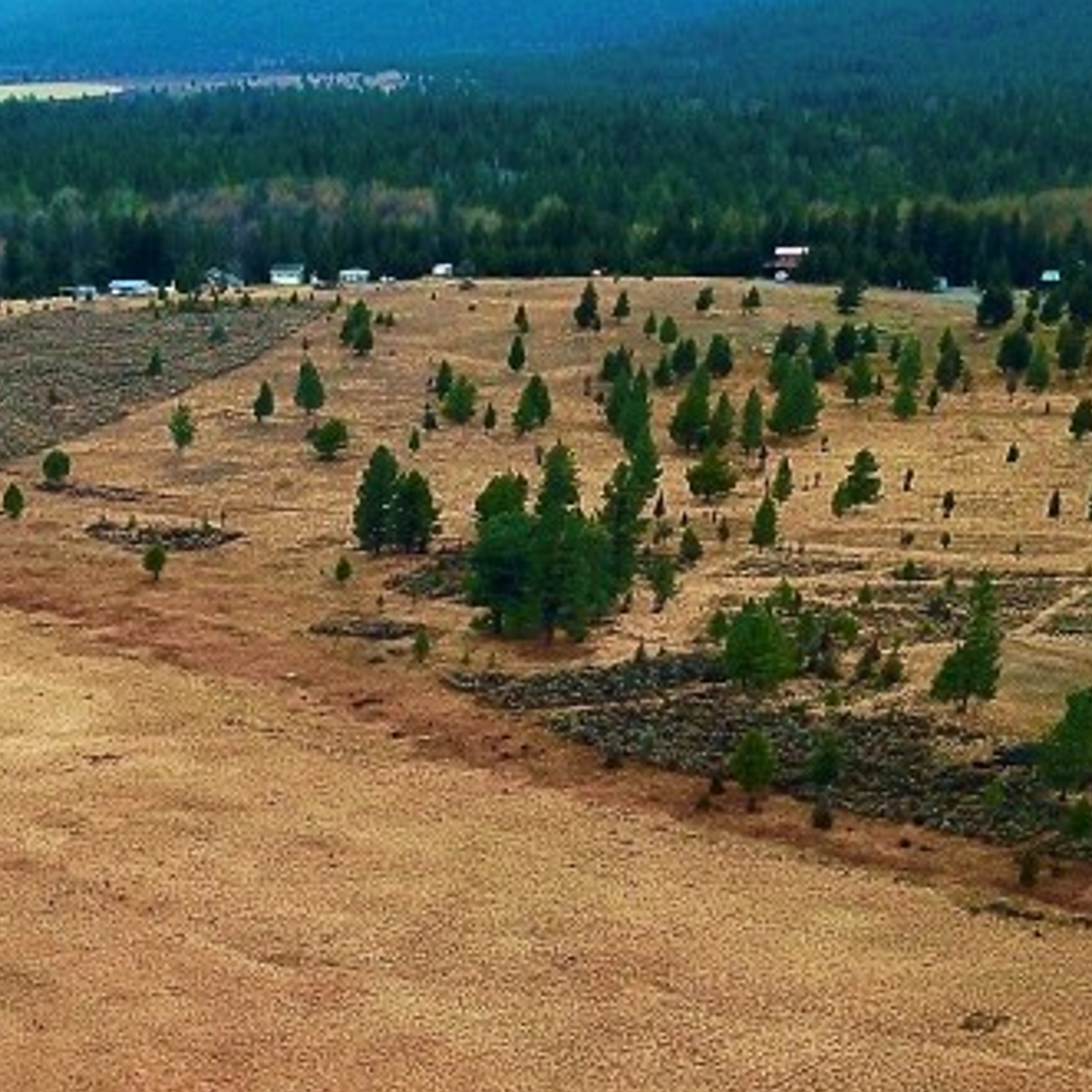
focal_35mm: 71
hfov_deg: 23.8
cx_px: 162
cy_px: 1072
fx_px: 2534
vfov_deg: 23.4
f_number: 2.2
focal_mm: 4.73
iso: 100
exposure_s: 1/60
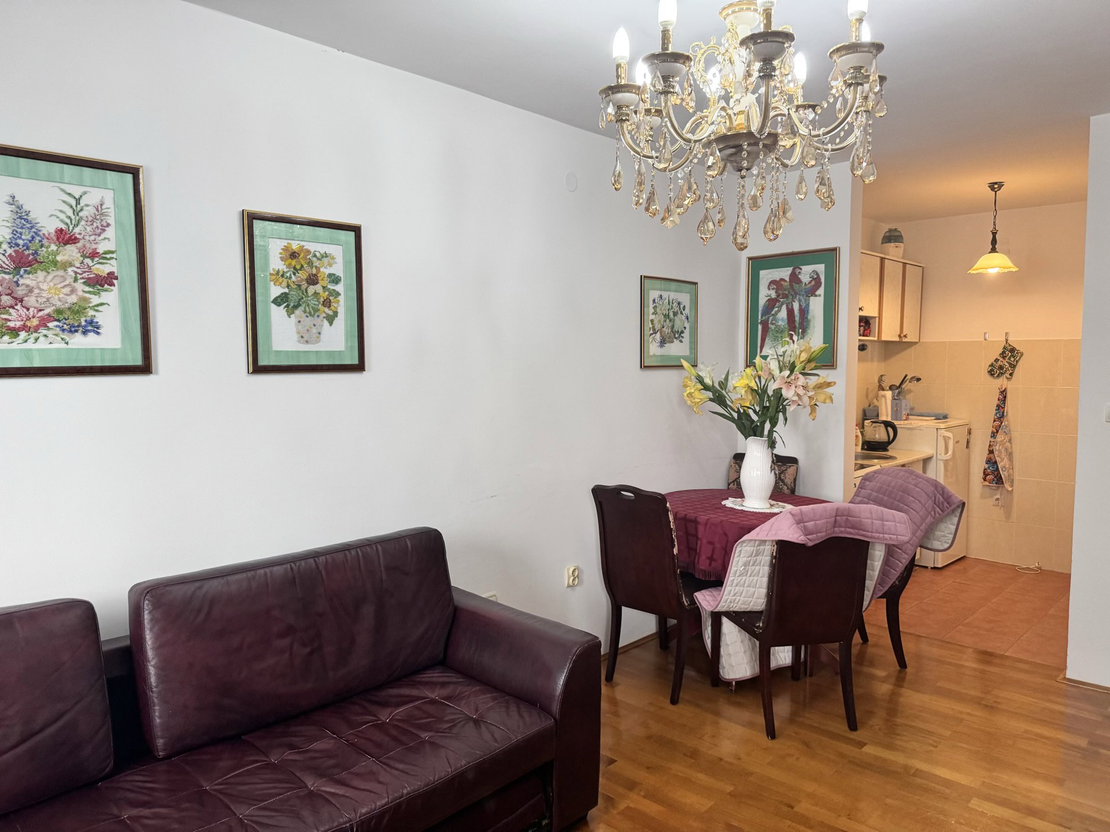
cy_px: 416
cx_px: 555
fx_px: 770
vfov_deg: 56.8
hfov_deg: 71.6
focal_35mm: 24
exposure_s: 1/100
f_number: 1.78
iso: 200
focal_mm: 6.76
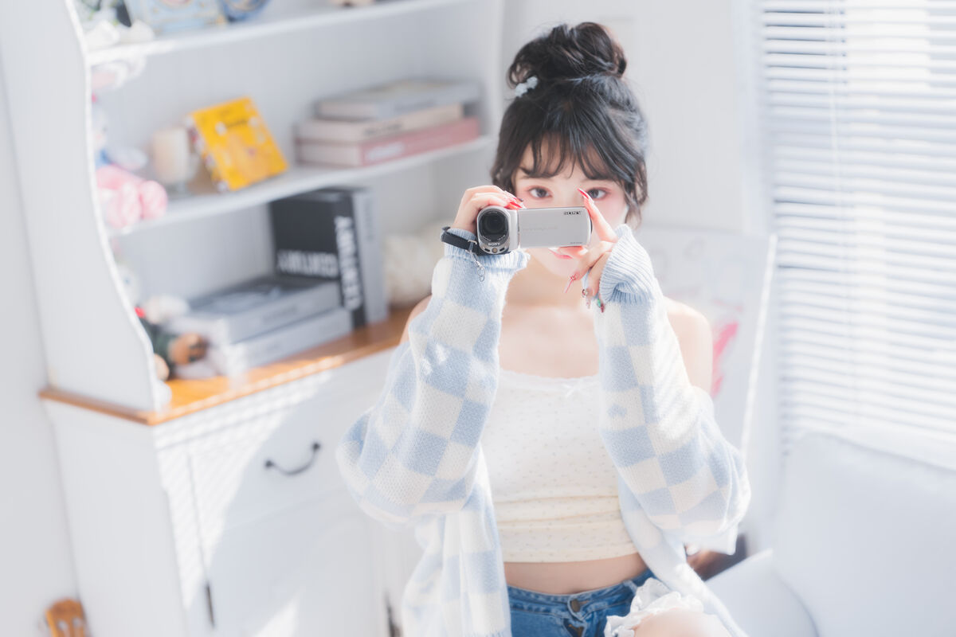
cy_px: 318
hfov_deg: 28.8
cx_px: 478
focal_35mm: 70
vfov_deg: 19.5
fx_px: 1859
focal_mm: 70
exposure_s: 1/400
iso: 100
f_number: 2
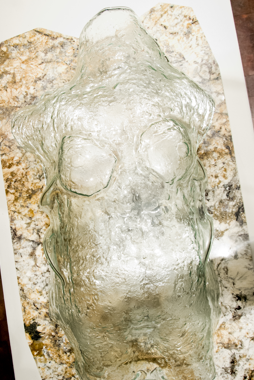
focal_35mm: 31
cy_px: 206
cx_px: 111
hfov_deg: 42.3
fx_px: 328
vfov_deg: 60.2
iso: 1250
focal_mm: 18
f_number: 5.6
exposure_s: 1/60
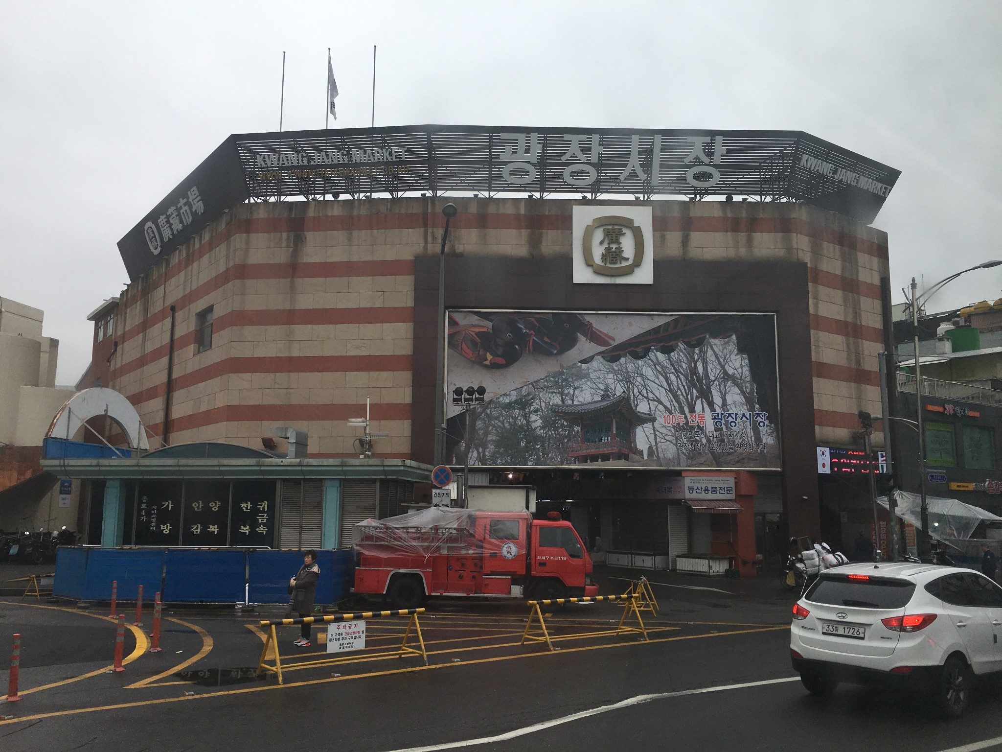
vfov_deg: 48.2
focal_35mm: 29
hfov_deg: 61.7
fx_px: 839
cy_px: 376
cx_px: 501
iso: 25
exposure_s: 1/725
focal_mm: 4.15
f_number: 2.2
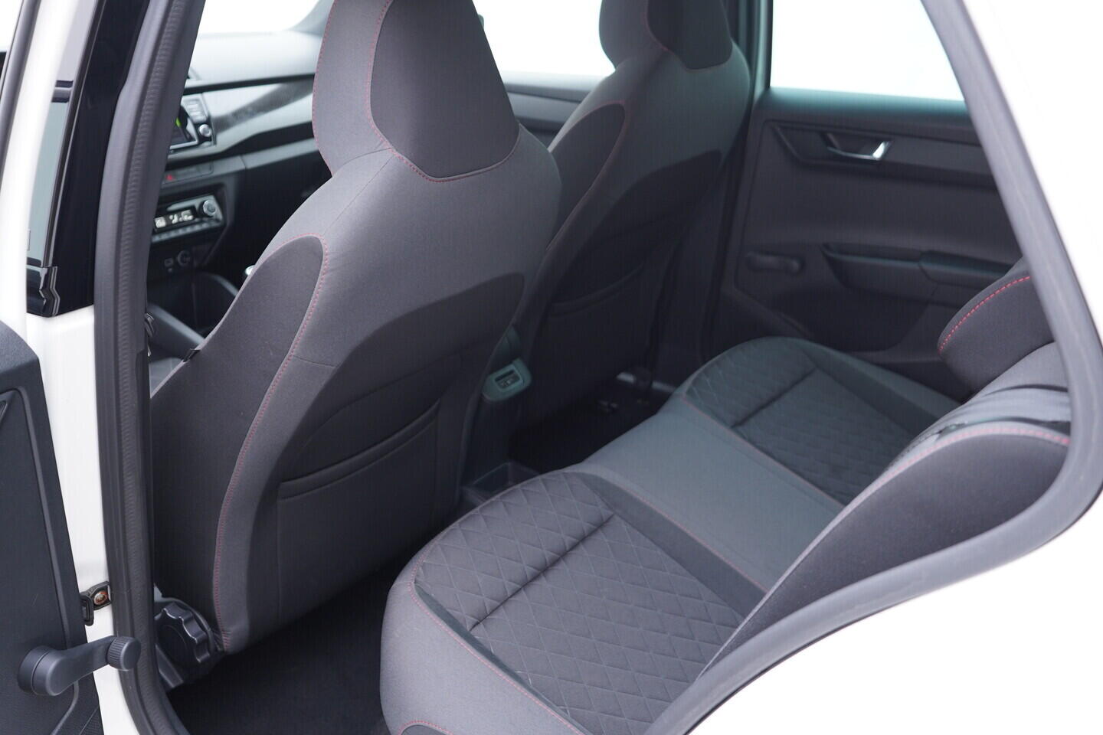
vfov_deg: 36.9
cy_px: 368
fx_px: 1103
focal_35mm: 36
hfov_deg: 53.1
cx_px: 552
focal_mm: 24
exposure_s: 1/40
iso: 320
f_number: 2.8
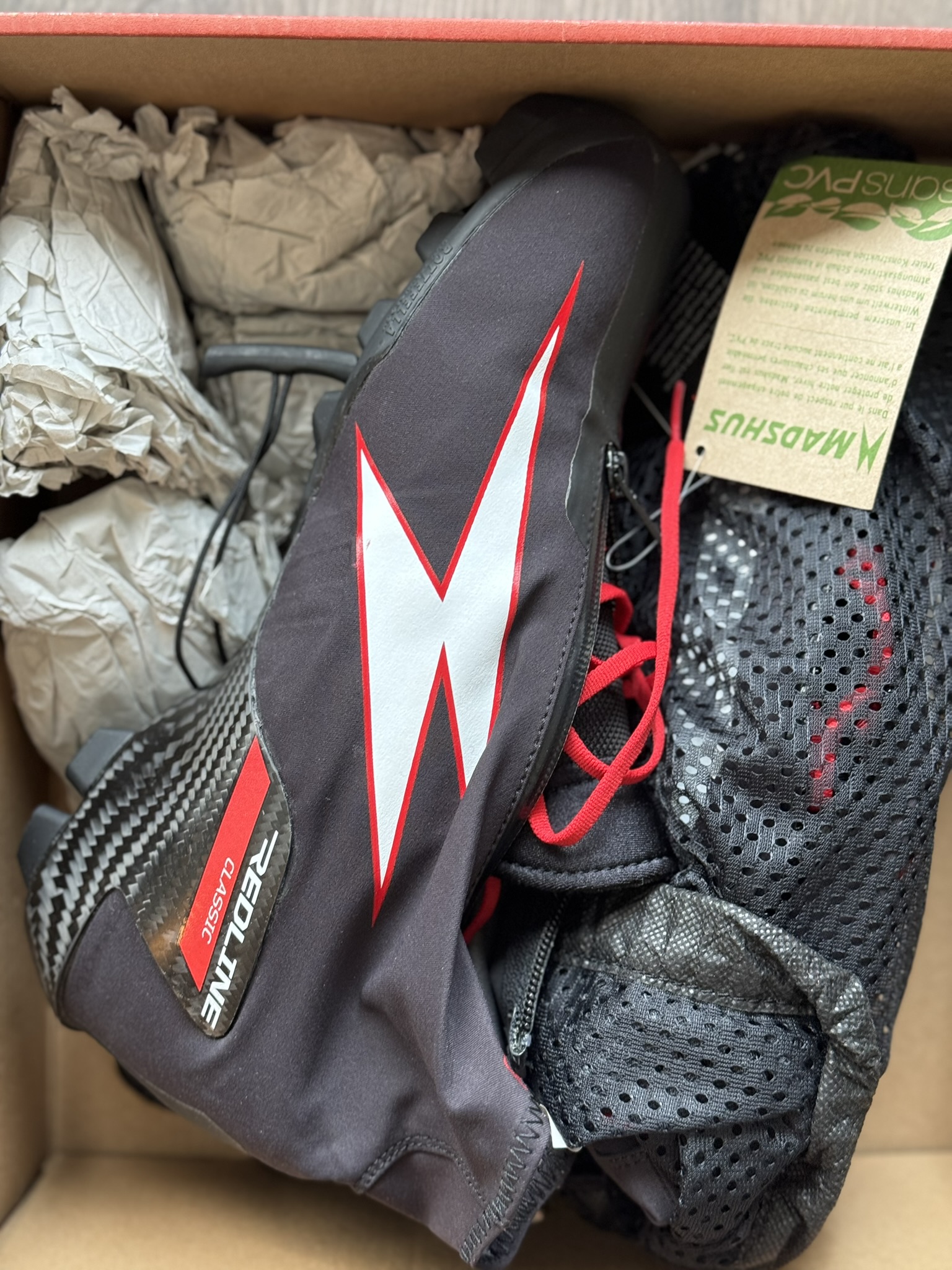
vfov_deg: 39.7
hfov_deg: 30.3
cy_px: 635
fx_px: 1760
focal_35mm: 48
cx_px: 476
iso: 200
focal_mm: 6.76
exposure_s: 1/60
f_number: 1.78
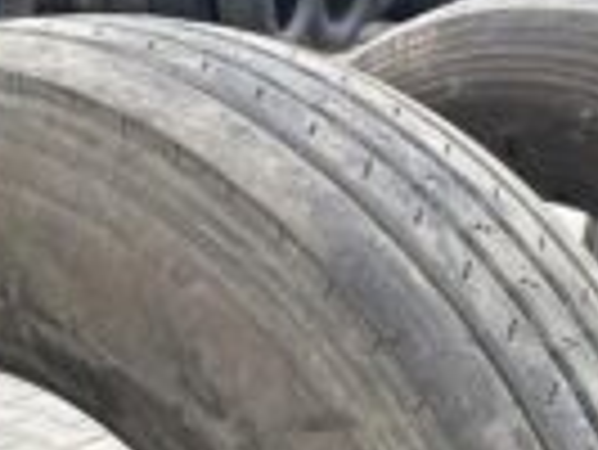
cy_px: 655
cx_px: 36
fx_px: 1452
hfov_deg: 22.6
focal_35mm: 84
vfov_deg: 16.2
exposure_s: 1/122
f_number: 1.8
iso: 40
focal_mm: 4.25
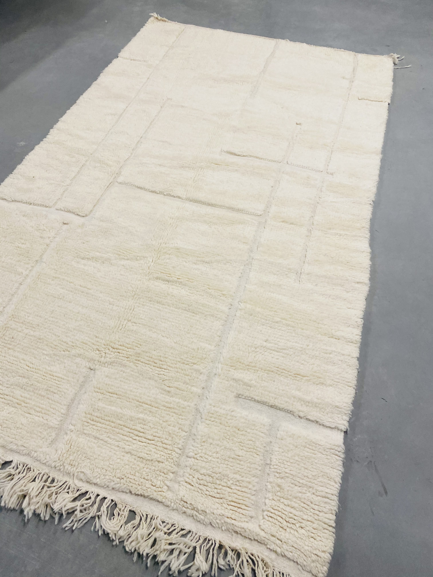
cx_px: 216
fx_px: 434
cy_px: 288
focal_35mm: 26
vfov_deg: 67.3
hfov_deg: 53.1
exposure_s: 1/100
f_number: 1.8
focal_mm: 4.25
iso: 125
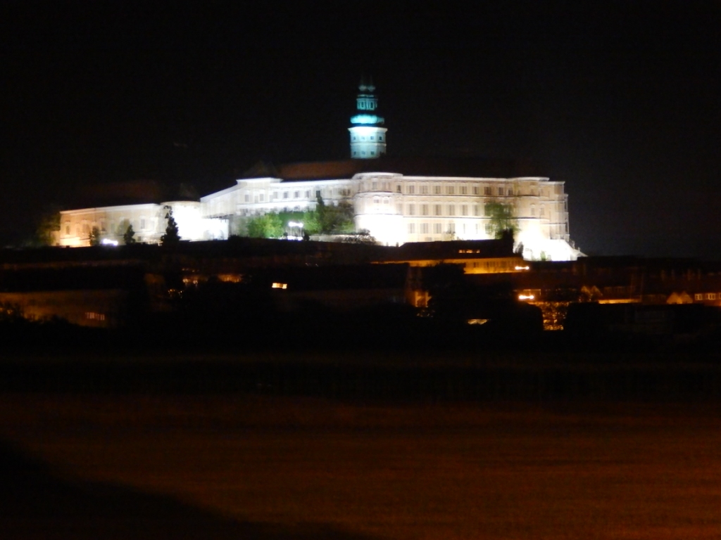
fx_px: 1937
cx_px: 360
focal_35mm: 93
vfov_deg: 15.9
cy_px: 270
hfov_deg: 21.1
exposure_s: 1
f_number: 4.4
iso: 1600
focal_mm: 16.6
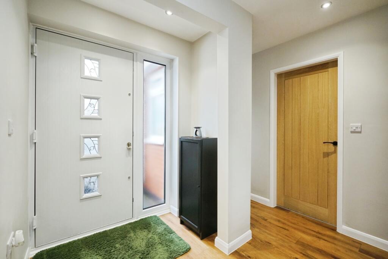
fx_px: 173
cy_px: 130
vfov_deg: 73.8
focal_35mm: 16
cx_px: 194
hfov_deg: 96.7
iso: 2000
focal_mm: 16
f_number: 9
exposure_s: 1/60
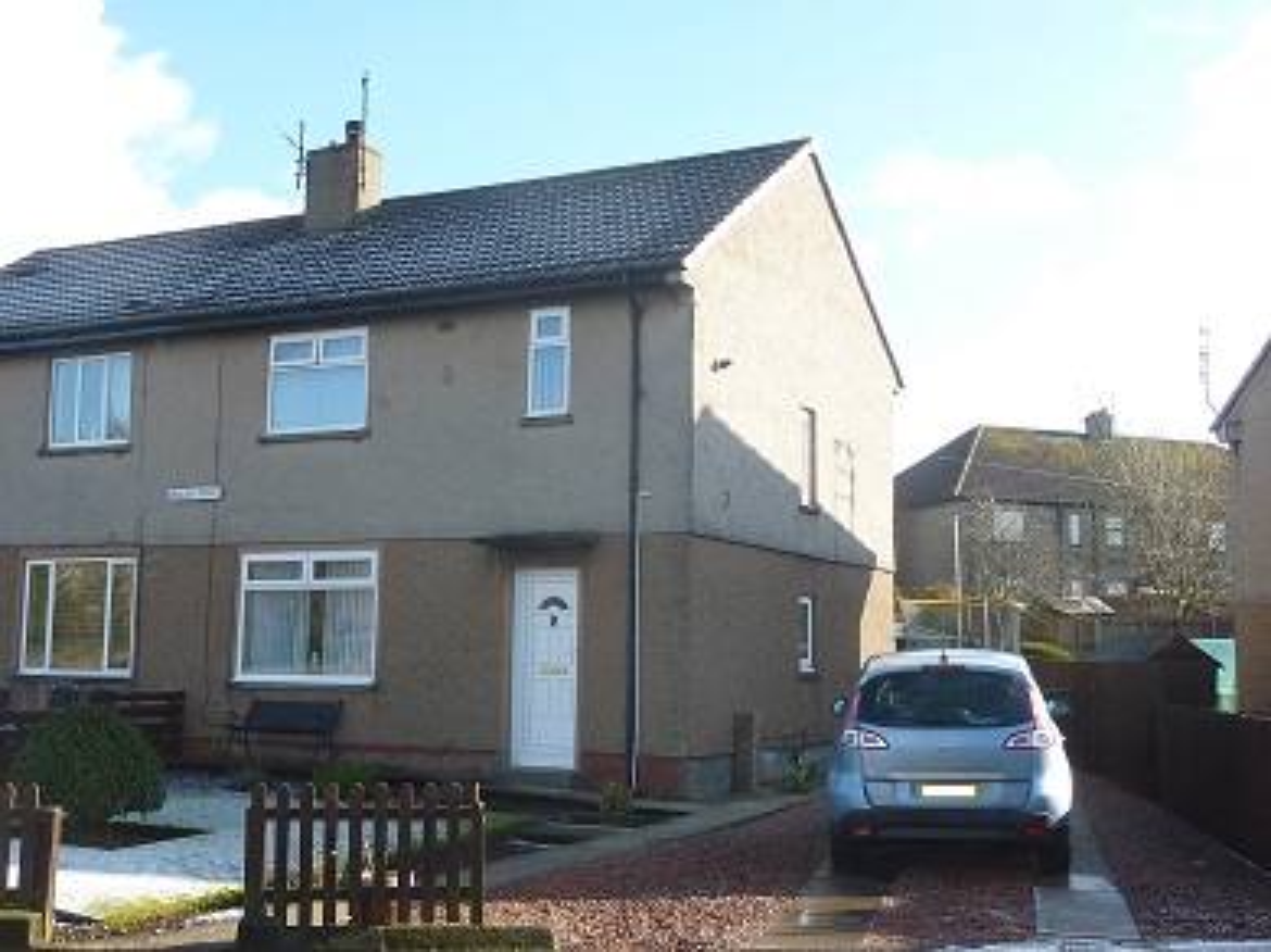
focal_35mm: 41
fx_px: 1504
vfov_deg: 35.1
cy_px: 476
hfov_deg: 45.8
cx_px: 636
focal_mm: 4.7
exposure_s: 1/250
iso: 80
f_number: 4
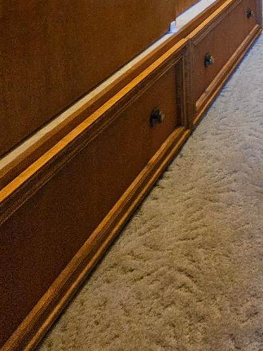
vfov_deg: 35.3
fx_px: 365
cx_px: 303
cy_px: -104
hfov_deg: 33.5
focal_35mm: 36
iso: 640
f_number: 2.2
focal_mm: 2.2
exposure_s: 1/30
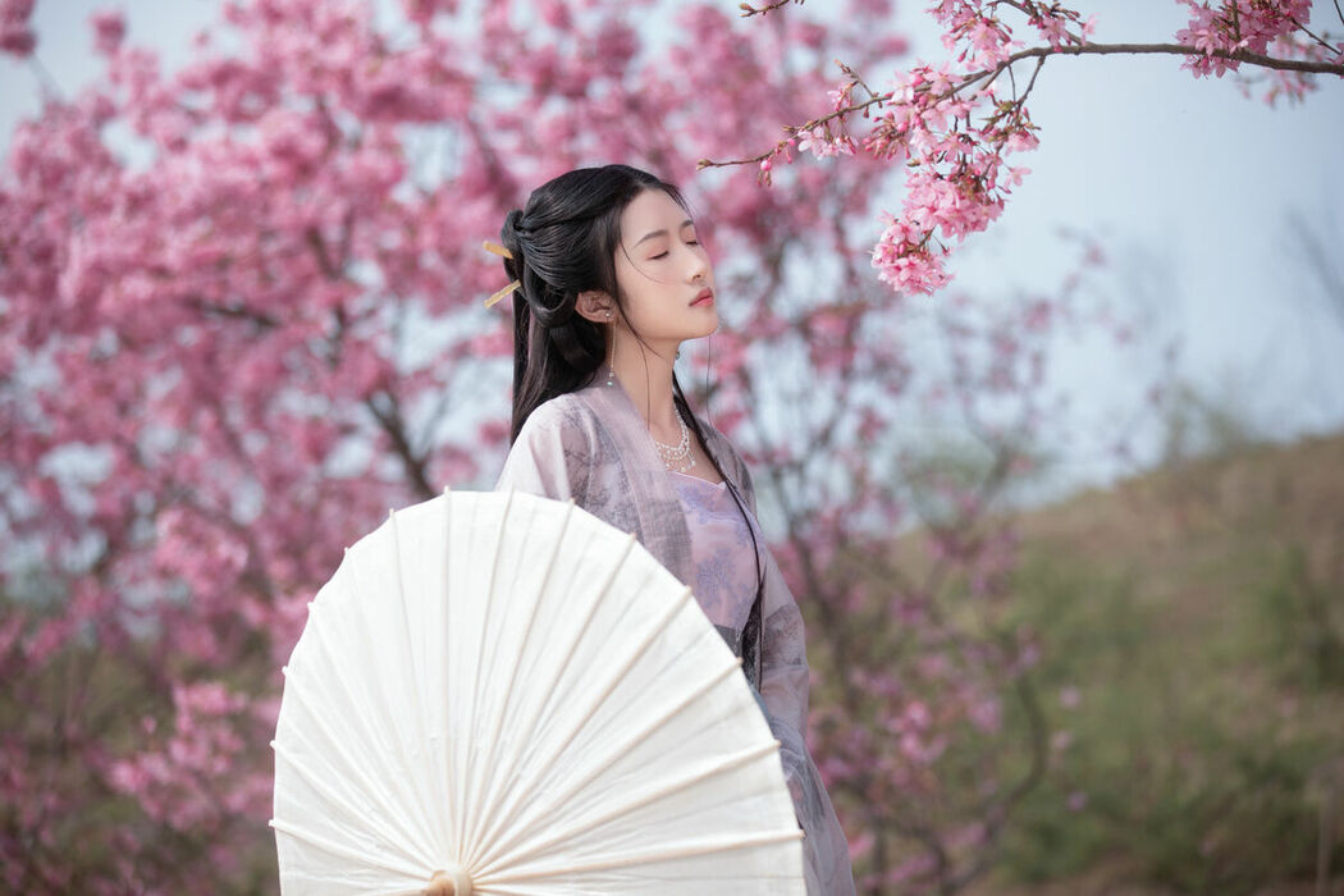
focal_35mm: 109
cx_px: 672
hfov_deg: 18.8
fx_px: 4069
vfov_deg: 12.6
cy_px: 448
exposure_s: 1/1600
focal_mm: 110
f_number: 2.8
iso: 100
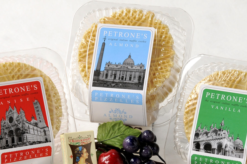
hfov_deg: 5.6
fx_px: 2536
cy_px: 115
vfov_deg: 3.7
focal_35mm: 370
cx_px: 111
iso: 200
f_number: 14
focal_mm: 130
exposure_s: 1/200
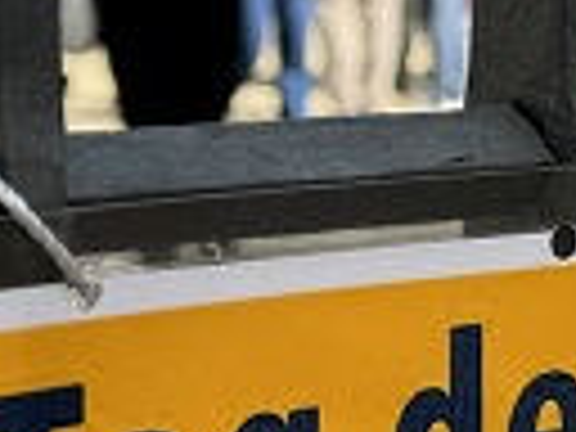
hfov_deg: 18.3
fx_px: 1780
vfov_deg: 13.7
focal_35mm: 107
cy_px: 20
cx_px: 166
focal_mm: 6.76
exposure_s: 1/1076
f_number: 1.78
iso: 80
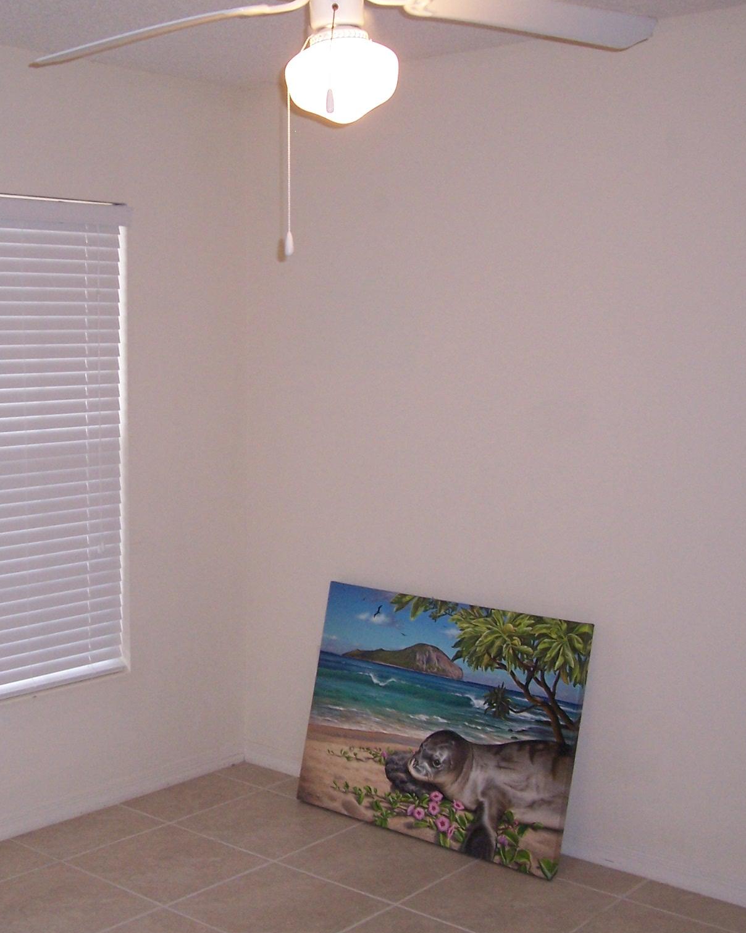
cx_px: 217
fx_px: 1242
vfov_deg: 41.2
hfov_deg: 33.0
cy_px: 463
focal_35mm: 45
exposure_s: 1/60
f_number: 2.7
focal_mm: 5.6
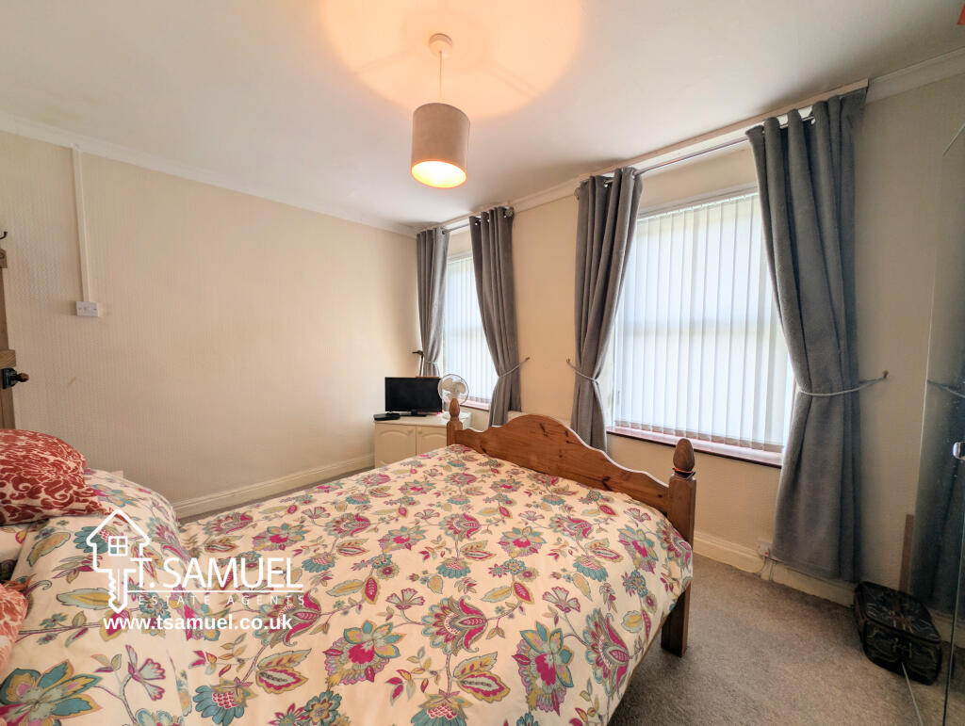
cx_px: 482
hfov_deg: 110.5
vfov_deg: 94.6
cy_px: 363
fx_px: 335
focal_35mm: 12
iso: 44
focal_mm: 2.23
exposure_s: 1/127
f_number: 1.95
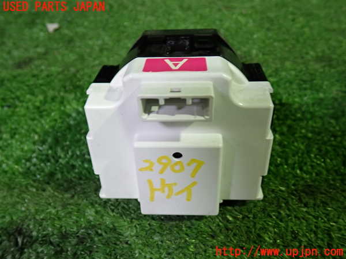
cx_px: 173
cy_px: 130
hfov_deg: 60.0
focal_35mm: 30
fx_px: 300
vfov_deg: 46.8
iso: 200
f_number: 2.3
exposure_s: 1/30
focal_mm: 5.4
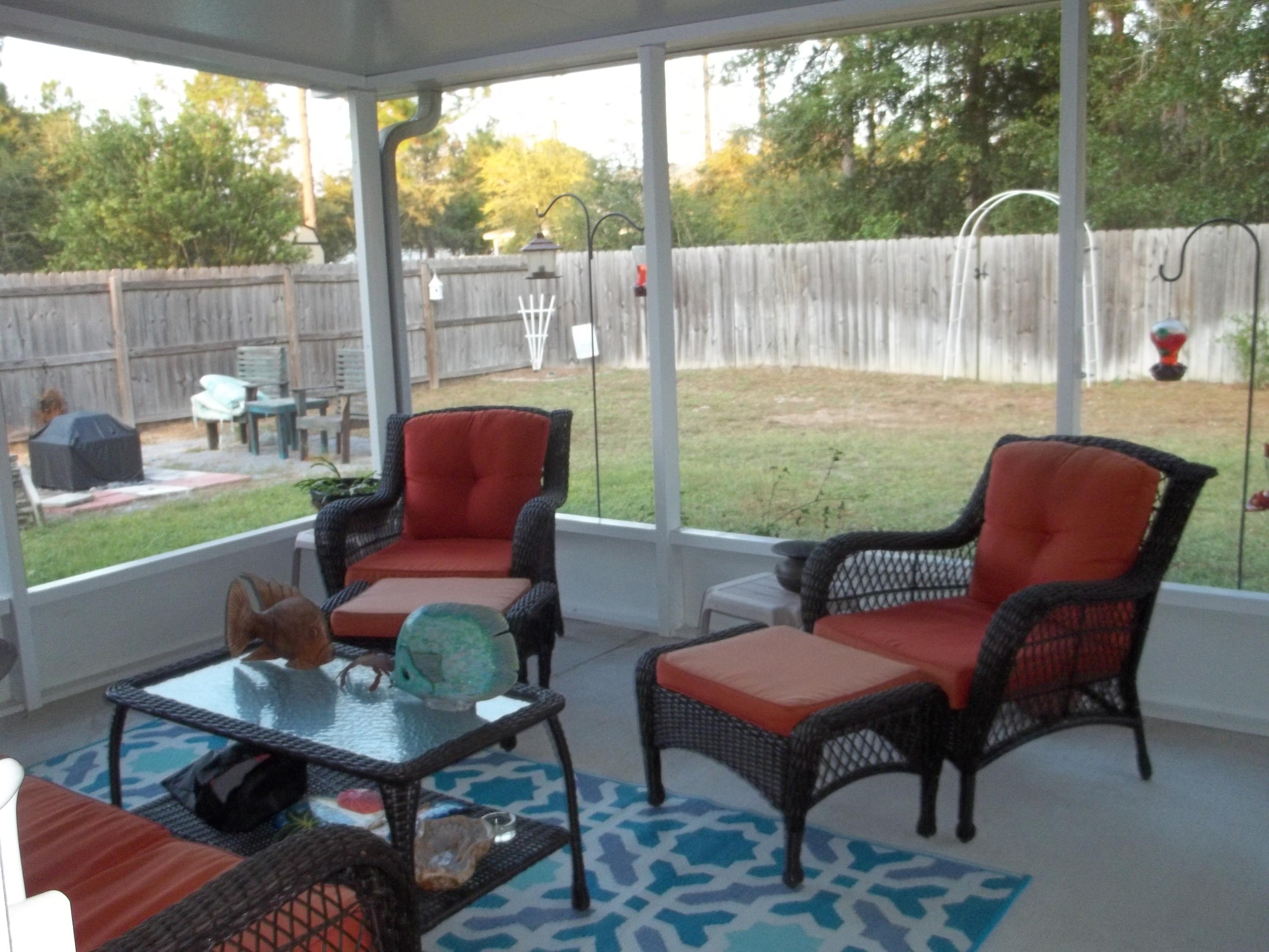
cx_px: 634
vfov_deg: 42.9
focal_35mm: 33
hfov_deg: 55.4
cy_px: 476
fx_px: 1210
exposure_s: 1/50
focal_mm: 5.9
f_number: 3.3
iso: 160
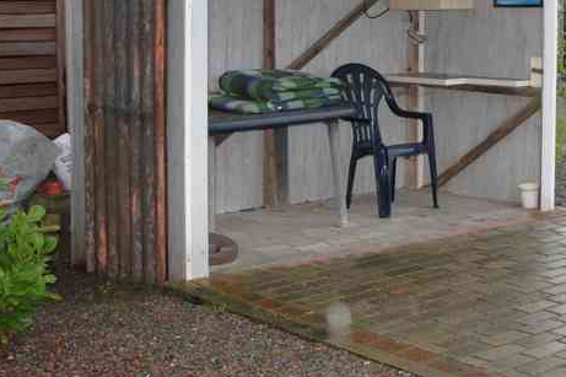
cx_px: 448
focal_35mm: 70
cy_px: 105
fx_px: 1102
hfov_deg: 28.2
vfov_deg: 19.3
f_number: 3.8
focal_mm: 21
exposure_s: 1/60
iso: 200
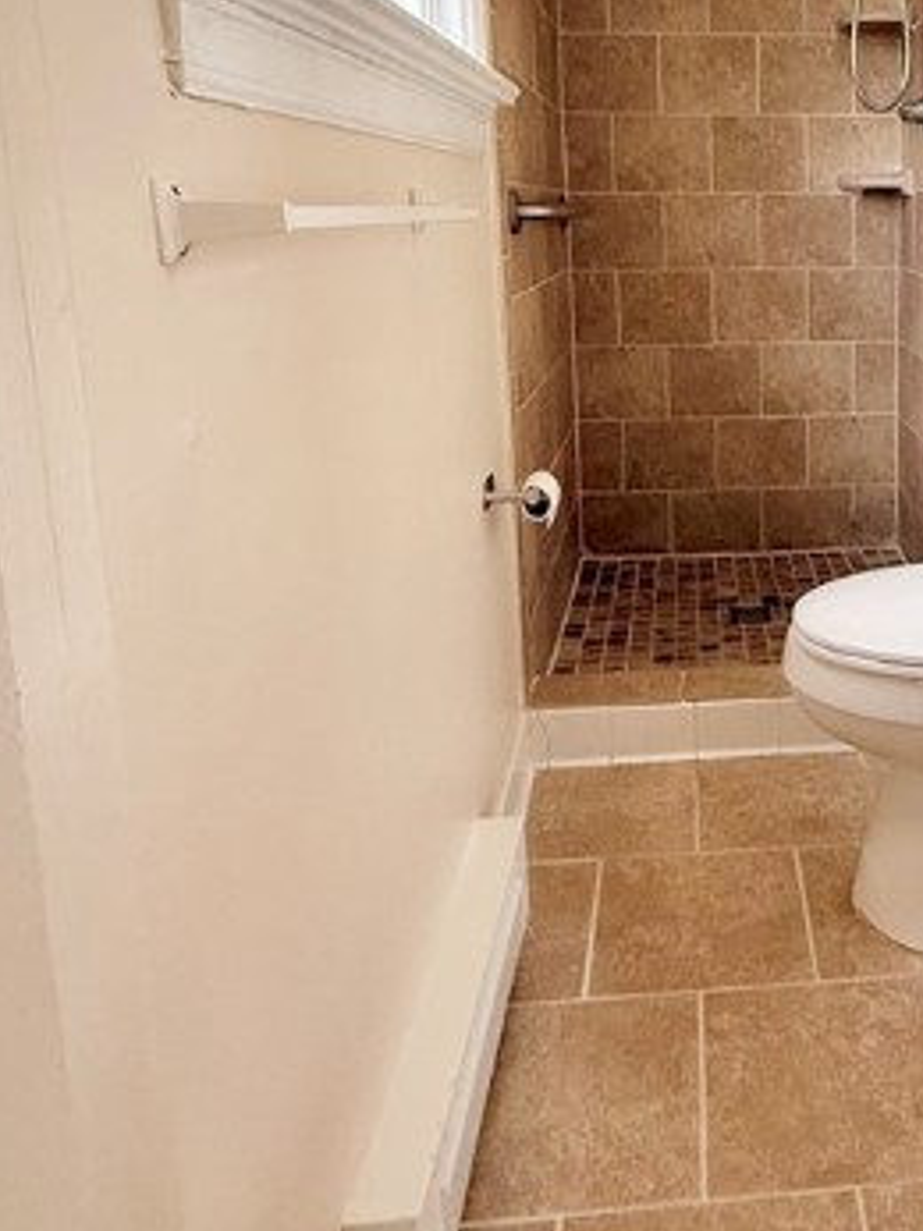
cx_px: 809
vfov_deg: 56.7
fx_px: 1103
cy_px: 383
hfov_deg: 42.2
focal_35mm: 31
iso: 320
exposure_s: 1/99
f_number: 2.2
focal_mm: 2.22
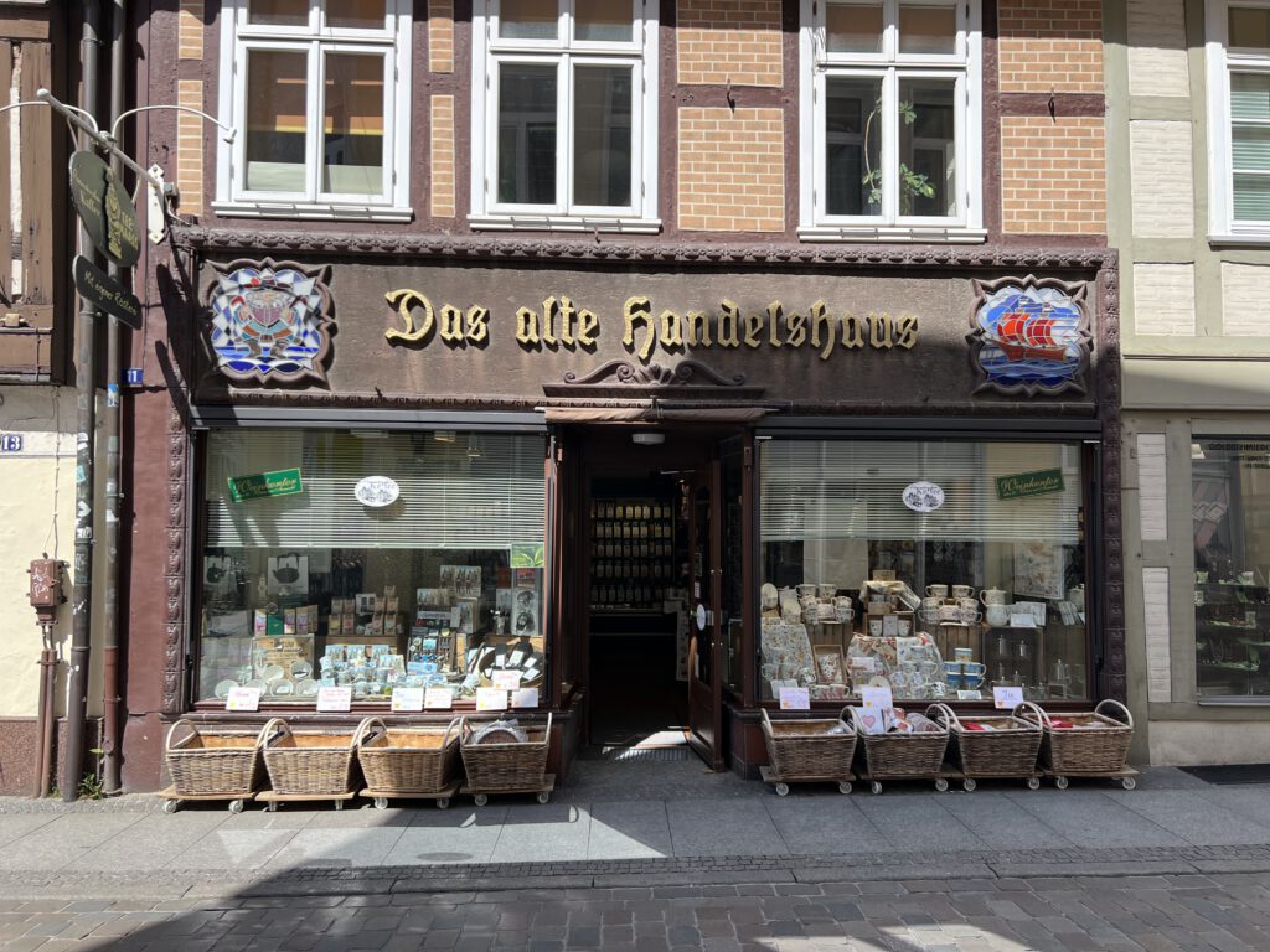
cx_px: 635
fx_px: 954
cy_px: 476
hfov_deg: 67.3
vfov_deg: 53.1
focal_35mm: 26
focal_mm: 5.7
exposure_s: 1/1901
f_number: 1.5
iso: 50
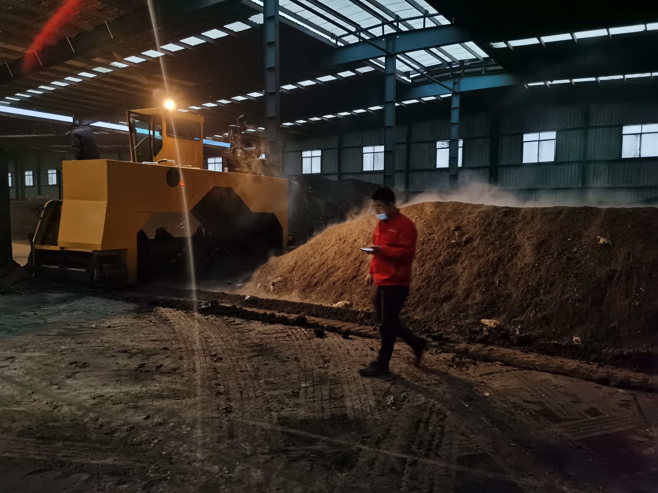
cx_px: 329
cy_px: 246
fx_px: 513
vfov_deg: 51.4
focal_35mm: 27
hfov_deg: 65.3
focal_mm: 5.56
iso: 1000
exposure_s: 1/33.3
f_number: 1.6
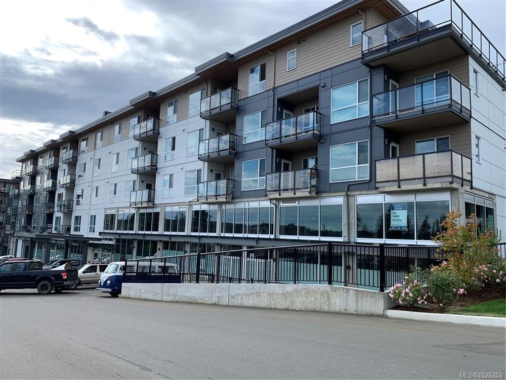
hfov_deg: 67.3
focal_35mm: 26
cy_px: 190
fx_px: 380
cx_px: 253
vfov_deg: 53.1
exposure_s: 1/743
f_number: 1.8
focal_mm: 4.25
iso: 25
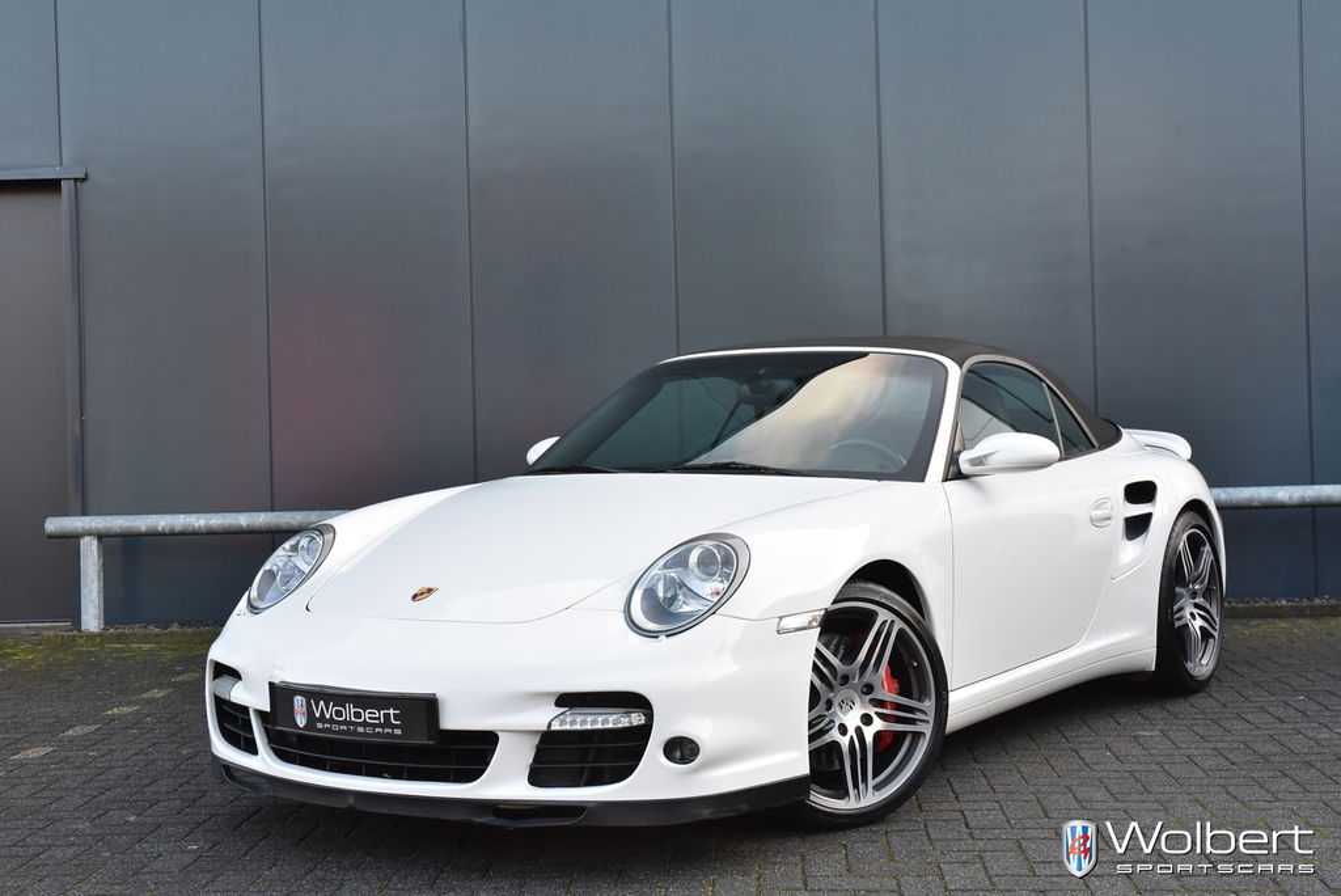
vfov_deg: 25.8
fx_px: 1957
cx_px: 670
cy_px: 448
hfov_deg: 37.8
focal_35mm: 52
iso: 800
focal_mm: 35
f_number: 7.1
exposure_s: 1/200
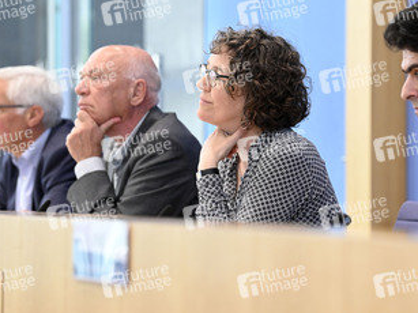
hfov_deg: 9.3
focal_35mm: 212
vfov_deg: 7.0
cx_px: 236
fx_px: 2559
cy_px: 112
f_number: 5
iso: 3200
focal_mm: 150
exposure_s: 1/640
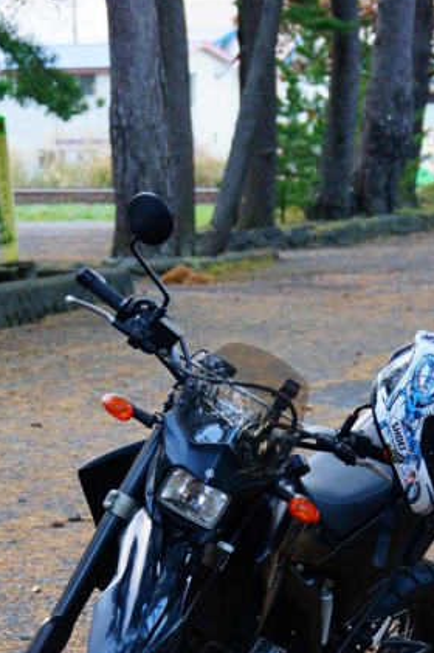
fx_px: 3133
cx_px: 283
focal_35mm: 173
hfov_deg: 7.9
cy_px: 430
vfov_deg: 11.9
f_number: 5.6
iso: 800
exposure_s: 1/100
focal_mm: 61
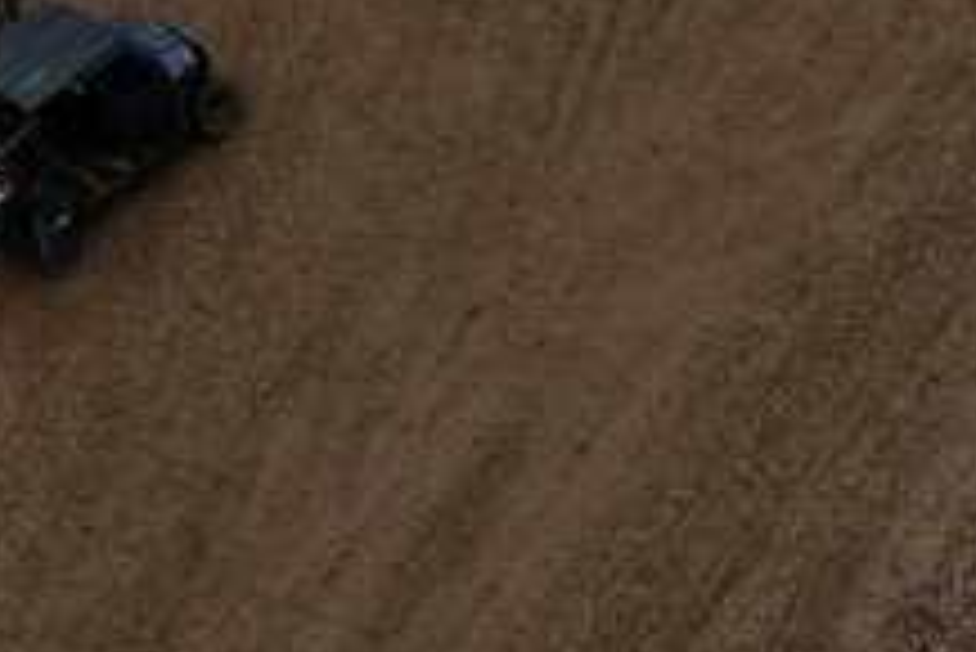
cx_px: 1948
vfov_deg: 8.0
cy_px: 1749
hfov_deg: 11.8
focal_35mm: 155
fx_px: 4205
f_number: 2.8
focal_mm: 14.45
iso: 200
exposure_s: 1/2500
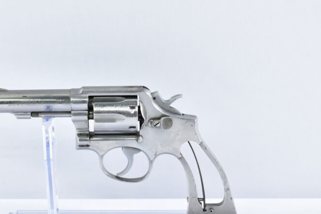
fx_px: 1221
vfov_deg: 10.0
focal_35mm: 137
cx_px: 107
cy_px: 130
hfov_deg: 14.9
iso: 640
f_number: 5.6
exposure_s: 1/20
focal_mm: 50
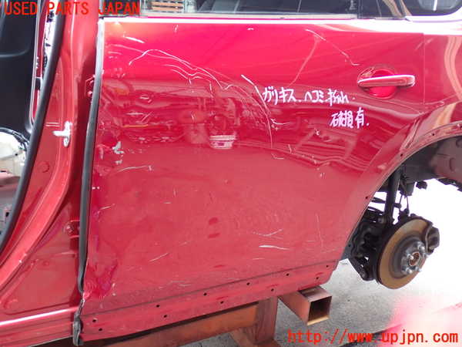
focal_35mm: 36
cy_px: 174
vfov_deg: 39.7
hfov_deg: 51.4
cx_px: 231
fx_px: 480
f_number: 2.5
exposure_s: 1/60
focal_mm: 6.37
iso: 200
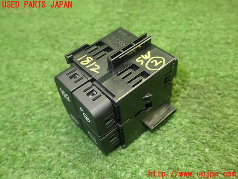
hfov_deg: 51.4
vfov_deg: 39.7
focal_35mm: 36
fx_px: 248
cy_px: 90
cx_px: 119
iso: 320
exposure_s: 1/40
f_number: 2.5
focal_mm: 6.37
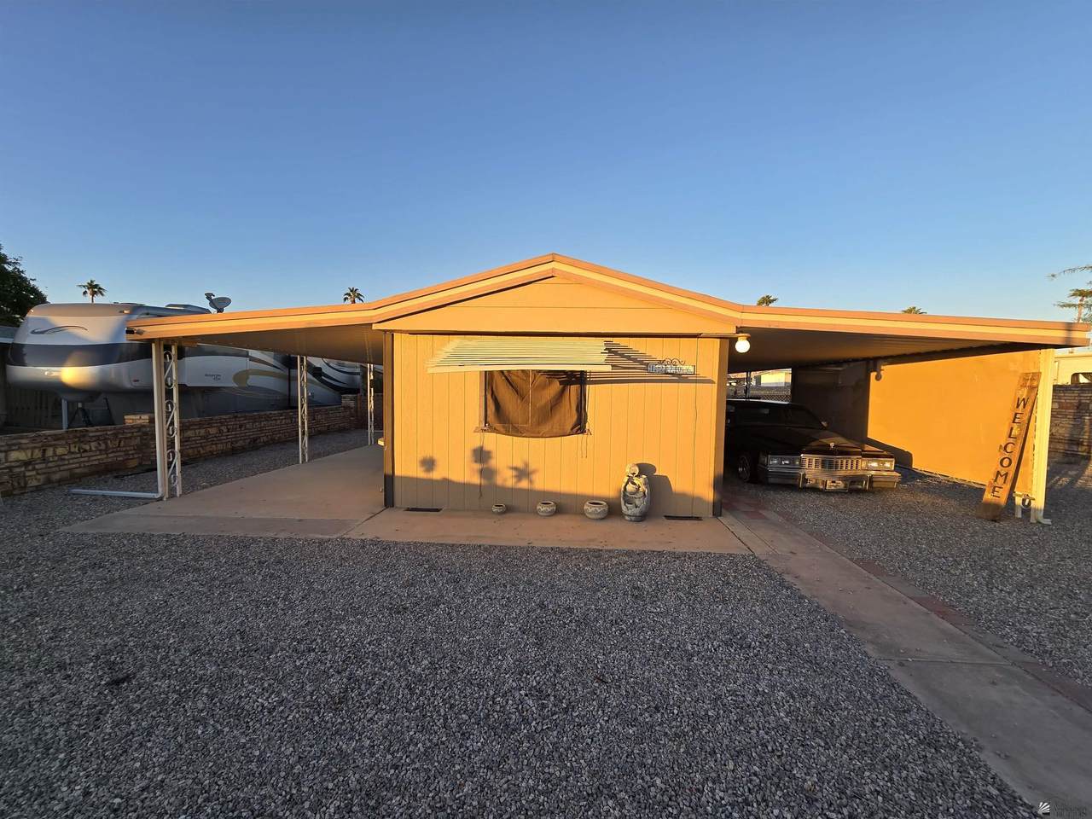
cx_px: 546
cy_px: 410
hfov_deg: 106.2
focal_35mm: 13
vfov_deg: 89.9
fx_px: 410
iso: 50
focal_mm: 2.2
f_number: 2.2
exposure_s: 1/420
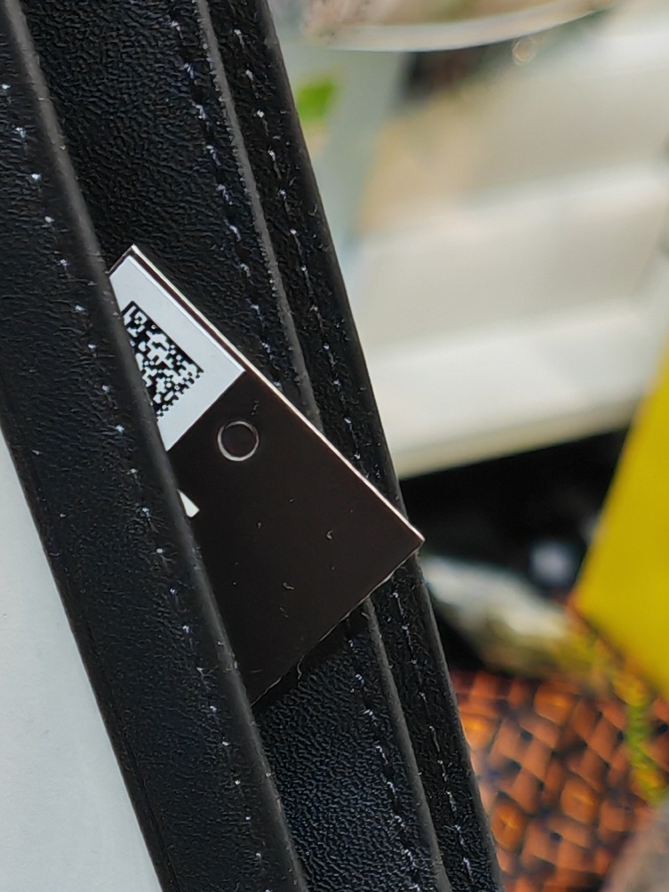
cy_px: 1121
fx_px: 2628
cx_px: -22
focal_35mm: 102
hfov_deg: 14.2
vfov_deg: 18.1
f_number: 1.9
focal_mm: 5.3
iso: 80
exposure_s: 1/100
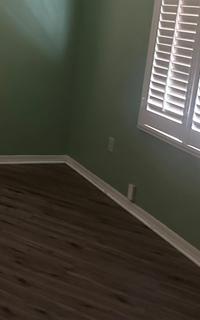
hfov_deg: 19.1
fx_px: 480
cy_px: 98
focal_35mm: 55
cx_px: -140
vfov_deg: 36.4
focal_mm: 6.86
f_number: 1.78
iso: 800
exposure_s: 1/30
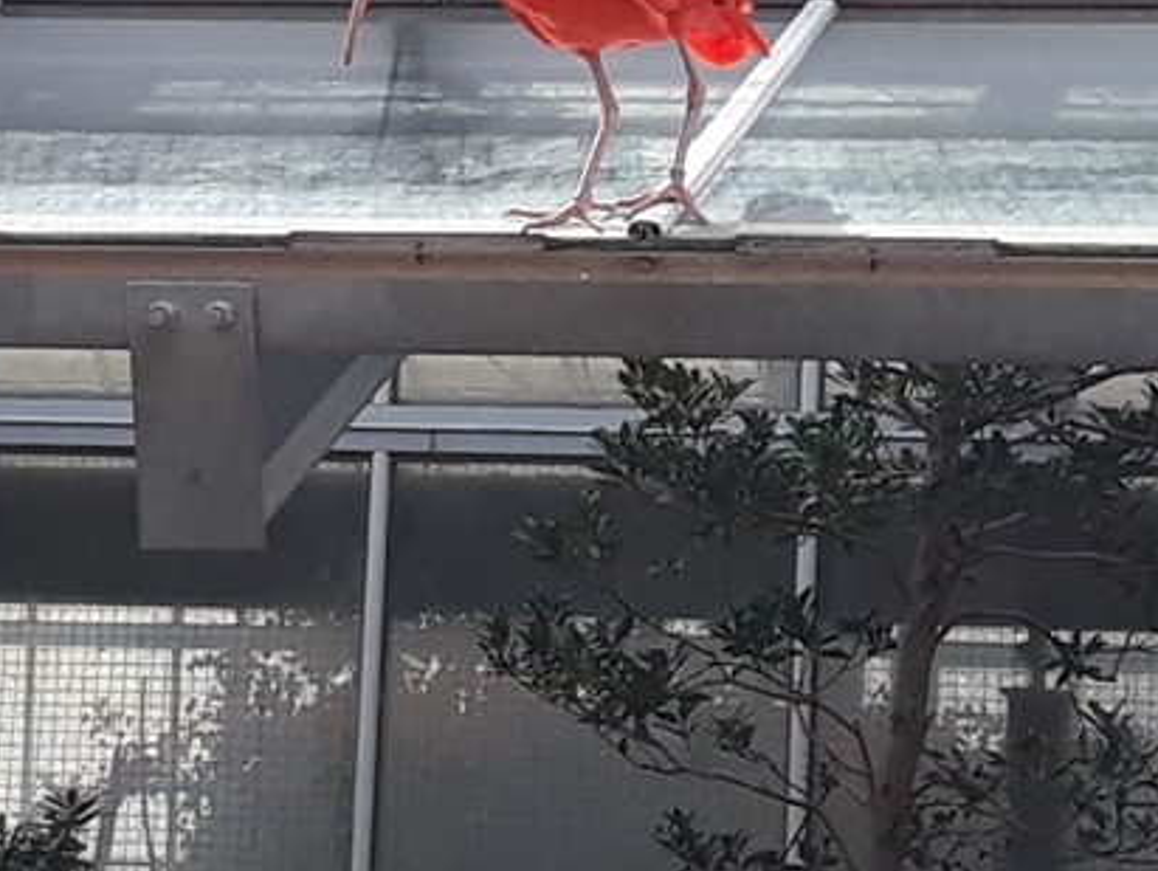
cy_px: 197
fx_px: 1406
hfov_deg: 44.7
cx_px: 645
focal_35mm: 42
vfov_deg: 33.6
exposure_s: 1/706
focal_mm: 3.71
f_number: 1.7
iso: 40
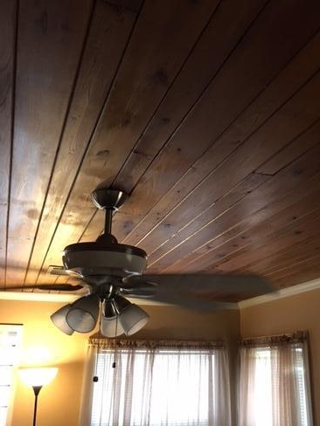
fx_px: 468
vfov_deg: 49.0
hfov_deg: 37.4
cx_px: 209
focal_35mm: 38
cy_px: 203
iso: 80
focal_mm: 4.15
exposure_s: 1/10
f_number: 2.2
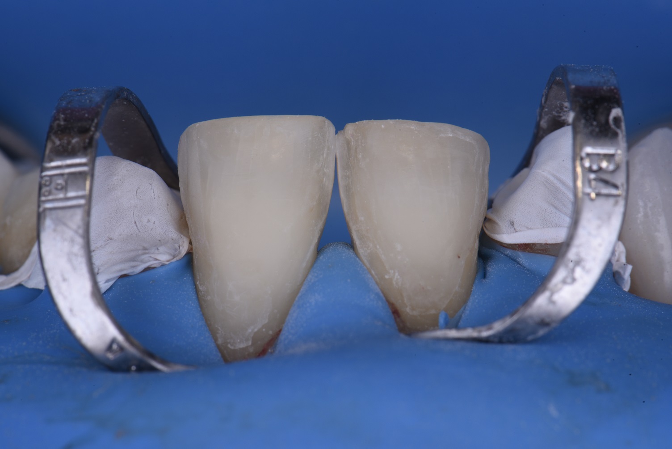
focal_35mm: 105
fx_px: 1961
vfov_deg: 13.1
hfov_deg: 19.4
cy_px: 224
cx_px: 336
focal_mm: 105
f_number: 32
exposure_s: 1/200
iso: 200
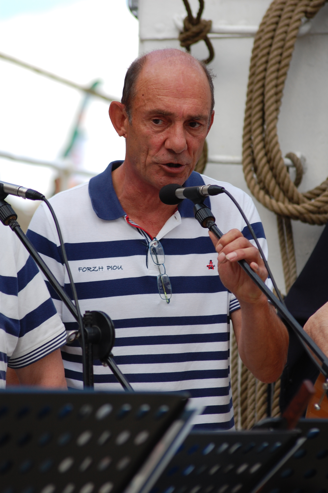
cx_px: 164
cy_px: 246
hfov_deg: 6.8
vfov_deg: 10.2
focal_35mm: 202
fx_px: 2772
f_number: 4.5
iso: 200
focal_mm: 135
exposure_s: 1/400
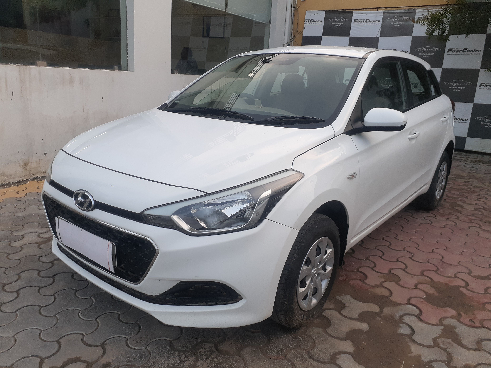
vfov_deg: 51.4
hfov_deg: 65.3
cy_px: 184
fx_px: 383
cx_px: 246
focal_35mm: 27
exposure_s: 1/137
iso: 40
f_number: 1.9
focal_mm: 3.6
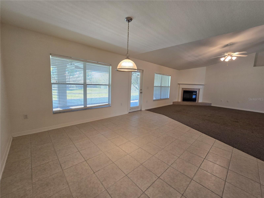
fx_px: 99
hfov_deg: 106.2
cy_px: 99
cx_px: 132
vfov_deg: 89.9
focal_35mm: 13
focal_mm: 2.2
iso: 80
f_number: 2.2
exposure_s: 1/60
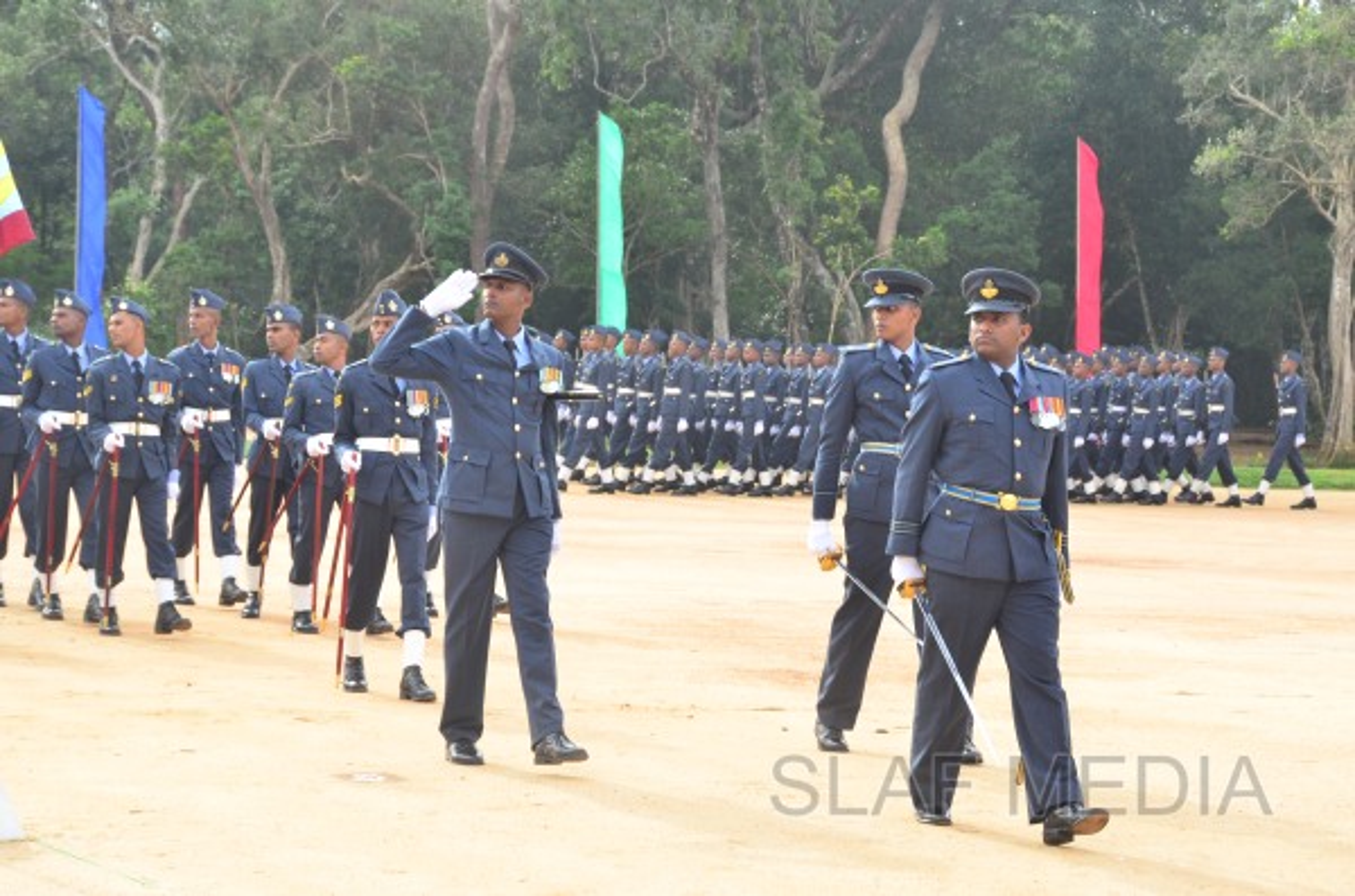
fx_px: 4224
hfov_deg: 18.2
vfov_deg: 12.1
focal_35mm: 112
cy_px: 448
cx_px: 678
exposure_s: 1/125
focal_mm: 75
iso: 320
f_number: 10
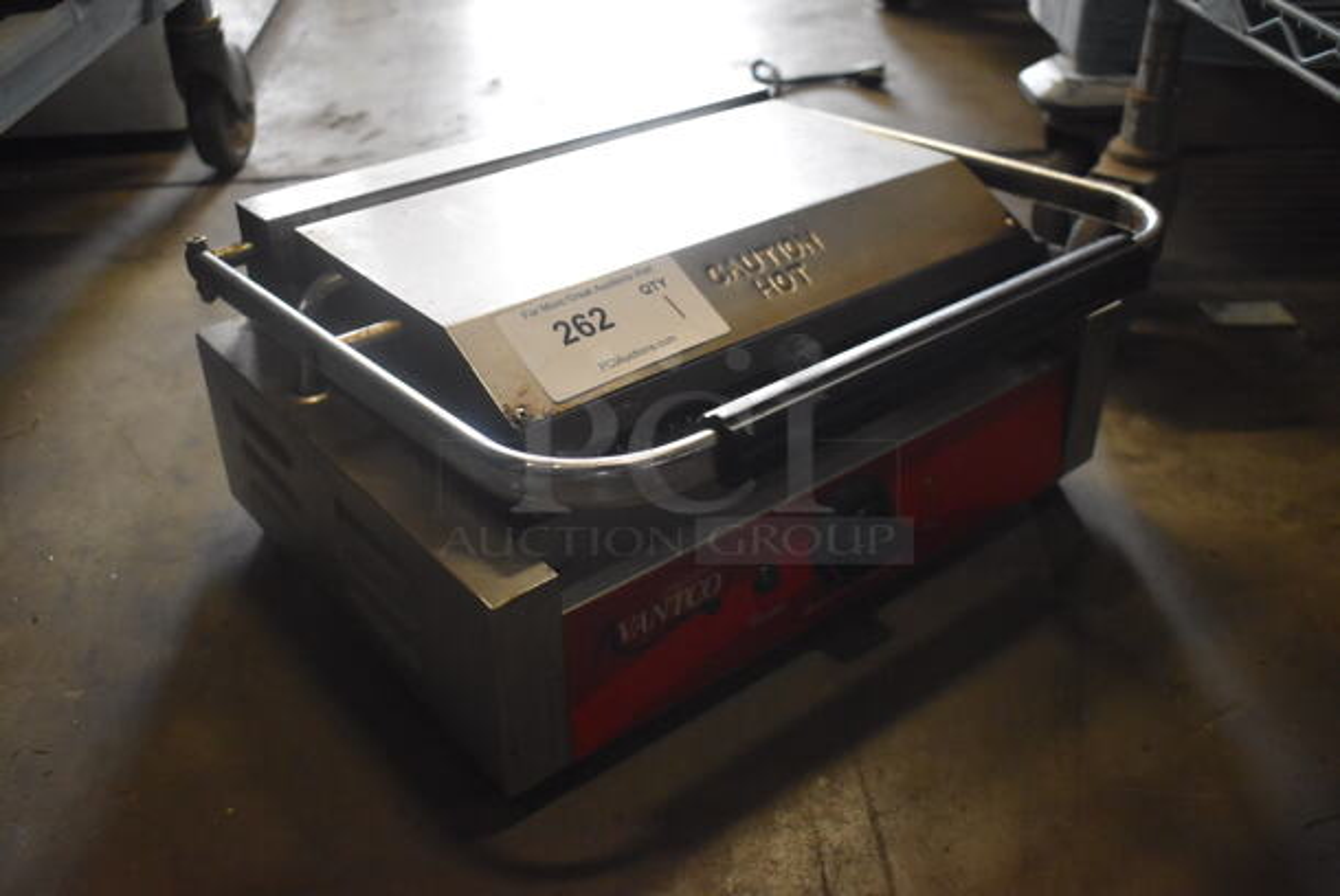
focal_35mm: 33
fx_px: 1229
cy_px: 448
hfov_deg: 57.2
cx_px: 670
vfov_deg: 40.1
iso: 3600
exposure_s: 1/125
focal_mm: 22
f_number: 3.8
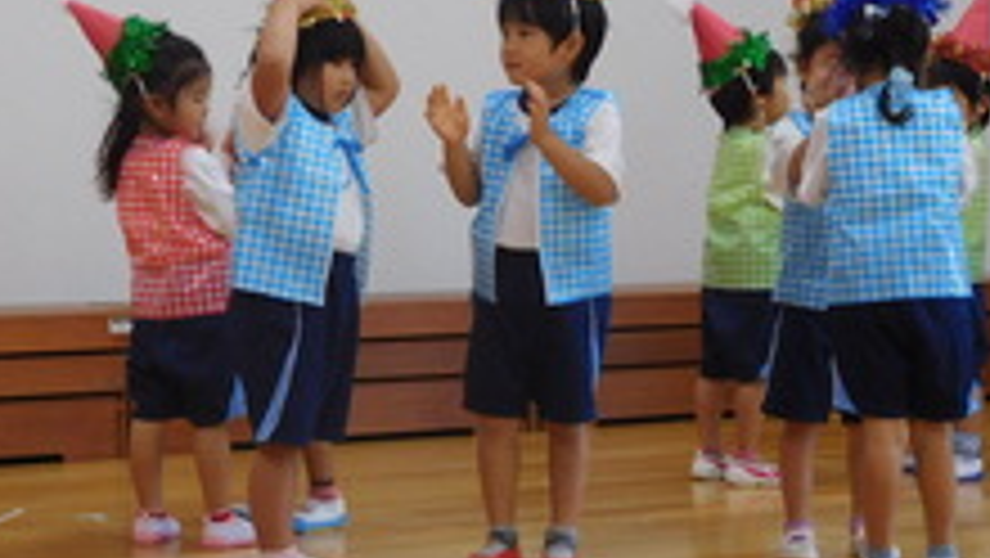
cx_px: 252
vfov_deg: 10.2
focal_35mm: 119
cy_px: 94
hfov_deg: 17.9
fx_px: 3125
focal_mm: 8.9
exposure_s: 1/30
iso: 250
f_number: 4.1
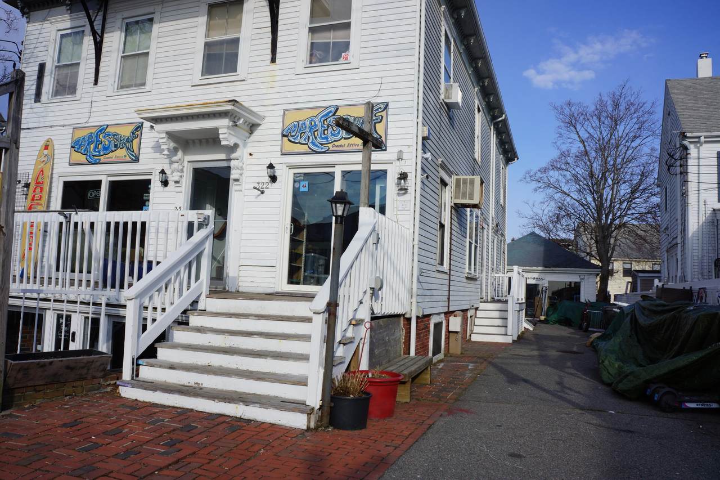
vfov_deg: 47.9
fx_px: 540
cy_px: 240
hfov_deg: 67.4
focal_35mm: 27
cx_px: 360
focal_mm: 18
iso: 100
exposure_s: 1/160
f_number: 13
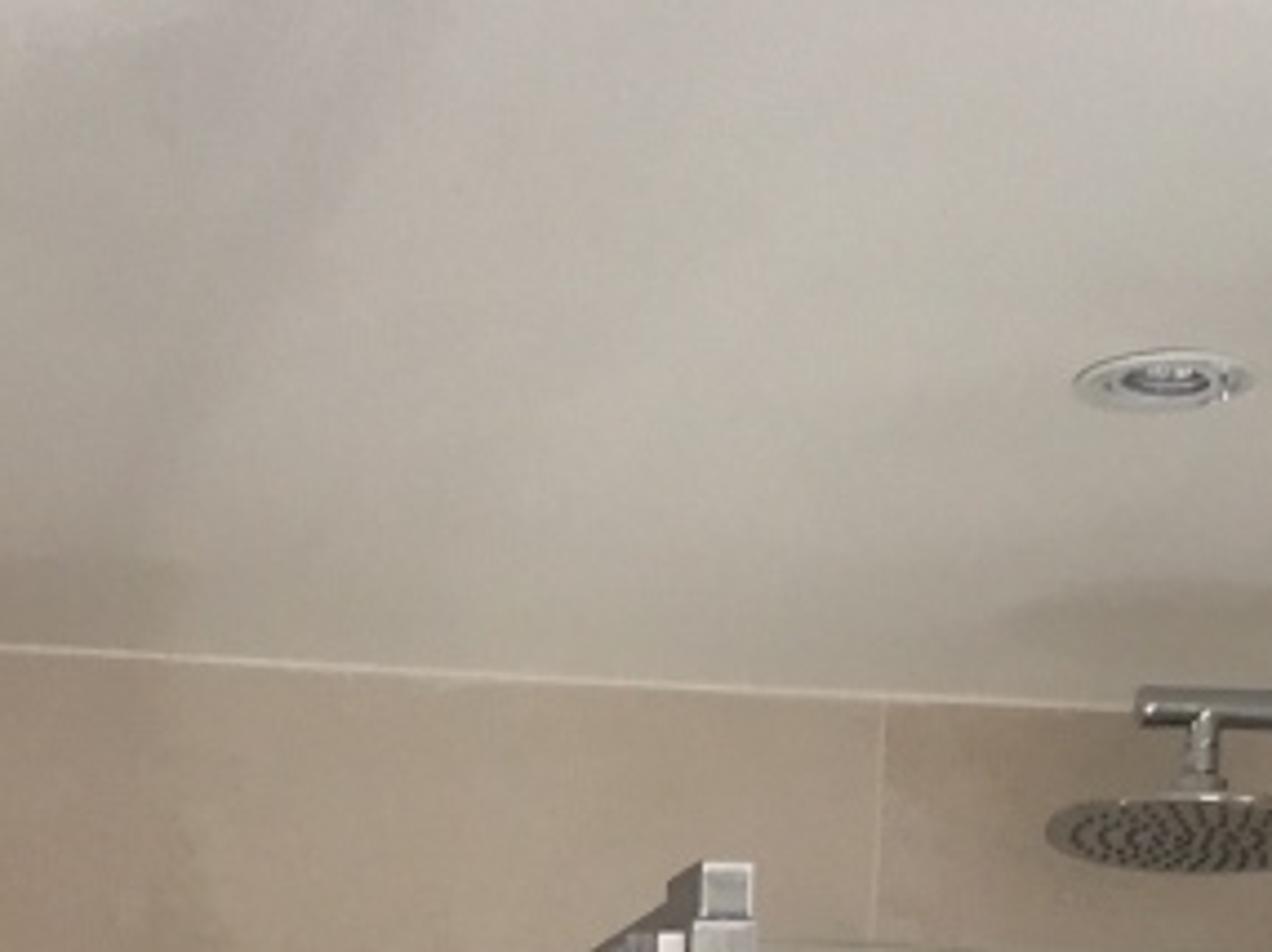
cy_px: 2202
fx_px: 3818
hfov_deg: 18.7
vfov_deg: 11.8
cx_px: 271
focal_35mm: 104
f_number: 2.2
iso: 50
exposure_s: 1/33
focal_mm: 4.15
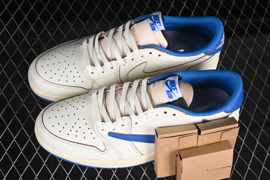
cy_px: 90
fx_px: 562
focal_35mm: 75
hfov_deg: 27.0
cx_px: 135
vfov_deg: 18.2
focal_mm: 50
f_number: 7.1
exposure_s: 1/80
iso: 160
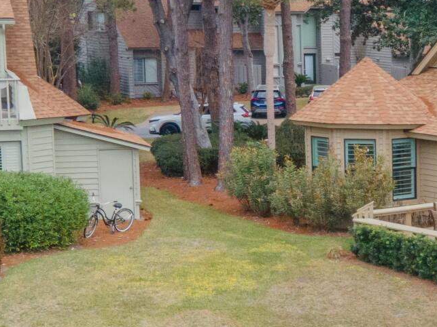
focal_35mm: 112
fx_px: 1414
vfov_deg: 13.2
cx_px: 593
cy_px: 201
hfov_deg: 16.5
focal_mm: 4.5
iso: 100
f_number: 2.8
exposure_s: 1/200
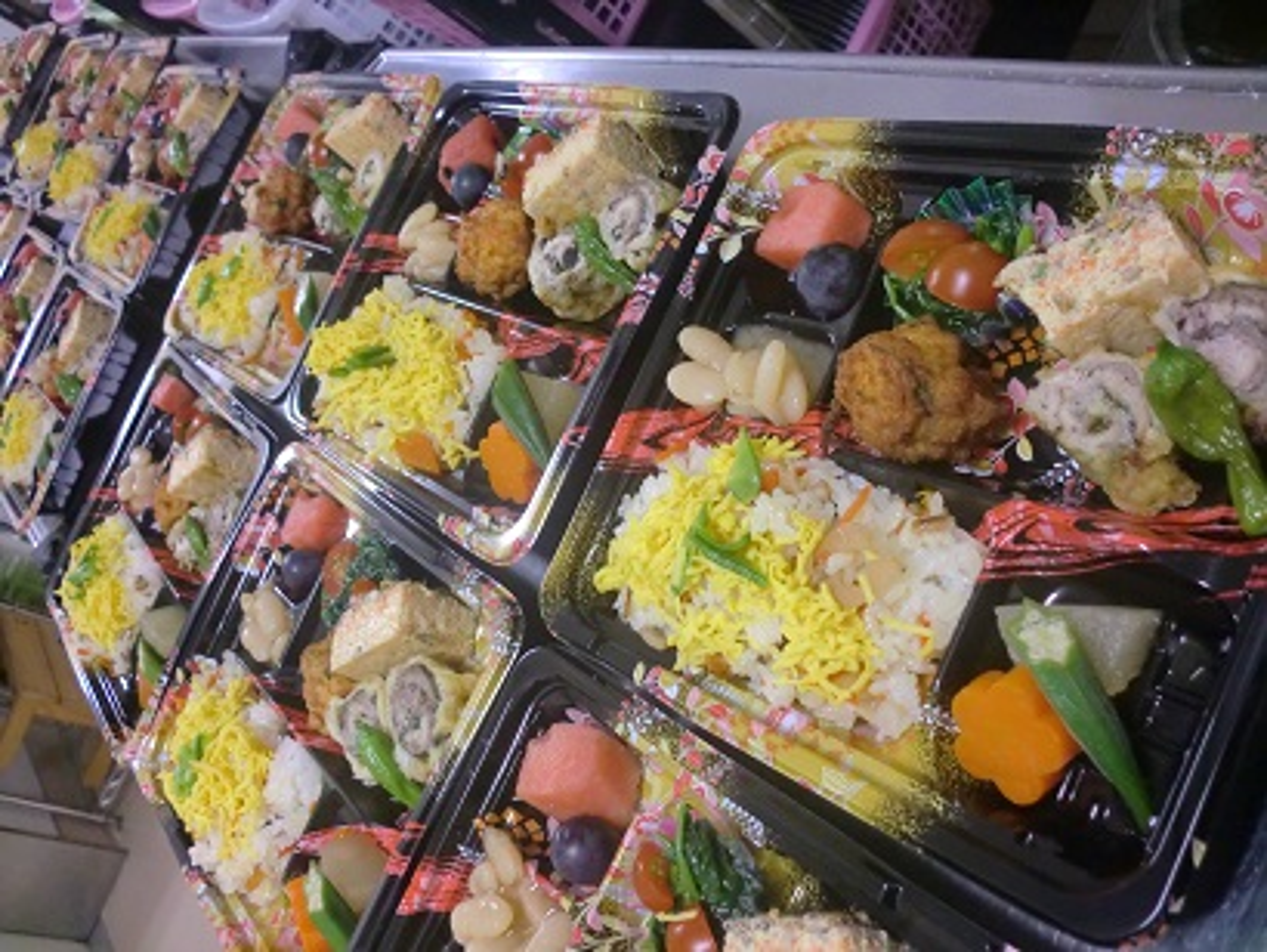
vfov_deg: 40.7
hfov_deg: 52.6
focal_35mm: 35
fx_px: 1282
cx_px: 634
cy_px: 476
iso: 400
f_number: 3.1
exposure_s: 1/50
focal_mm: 6.3
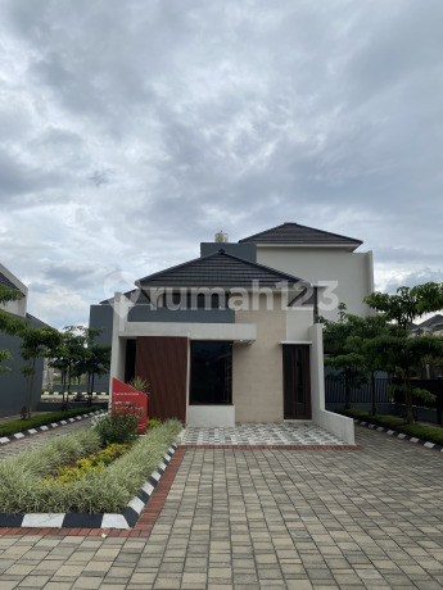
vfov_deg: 67.3
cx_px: 222
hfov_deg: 53.1
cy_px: 295
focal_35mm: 26
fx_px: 444
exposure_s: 1/3205
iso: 32
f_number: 1.8
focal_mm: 4.25
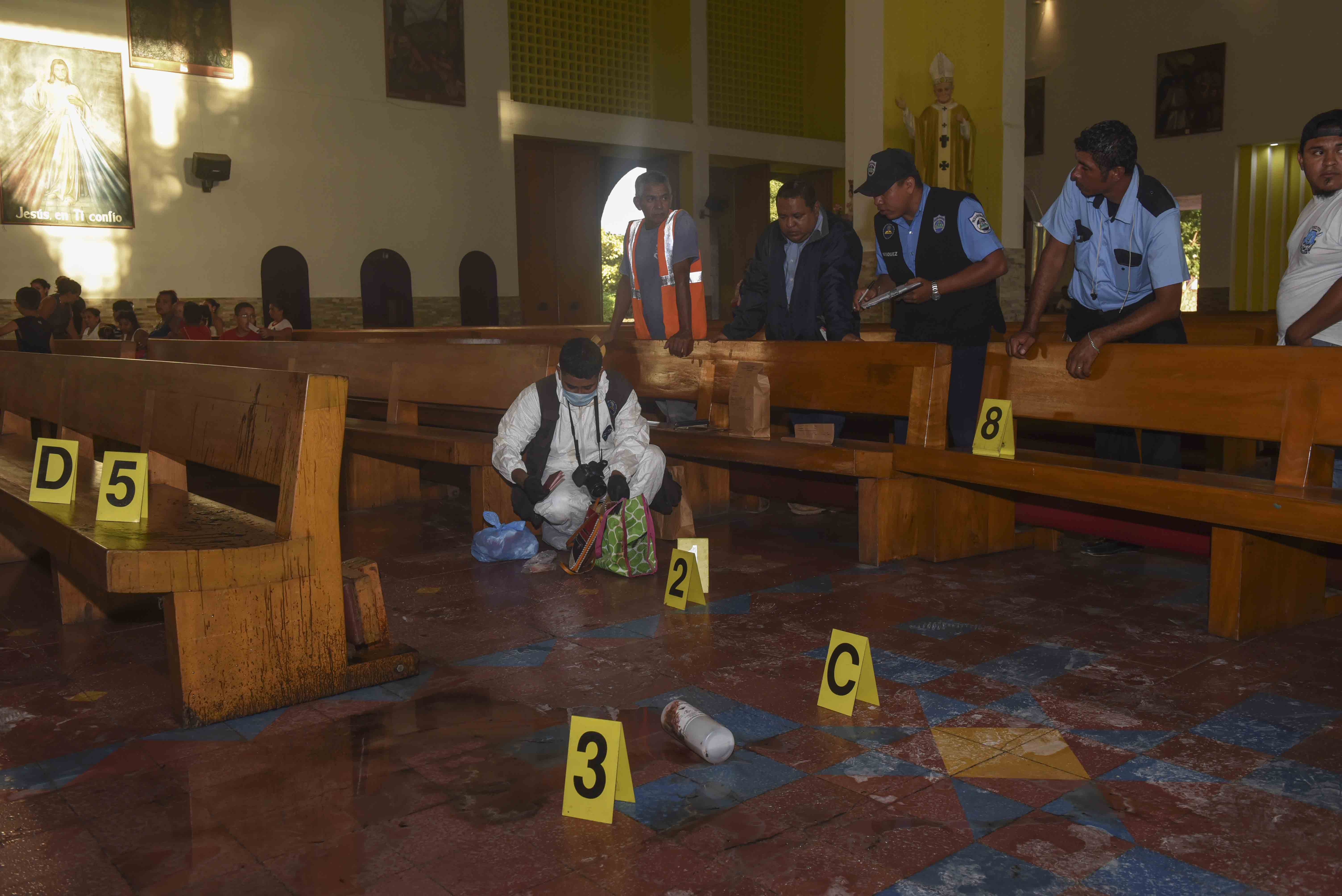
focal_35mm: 31
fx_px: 1156
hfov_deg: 60.3
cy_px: 448
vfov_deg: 42.4
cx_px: 671
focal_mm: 31
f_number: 8
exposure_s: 1/125
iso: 1250
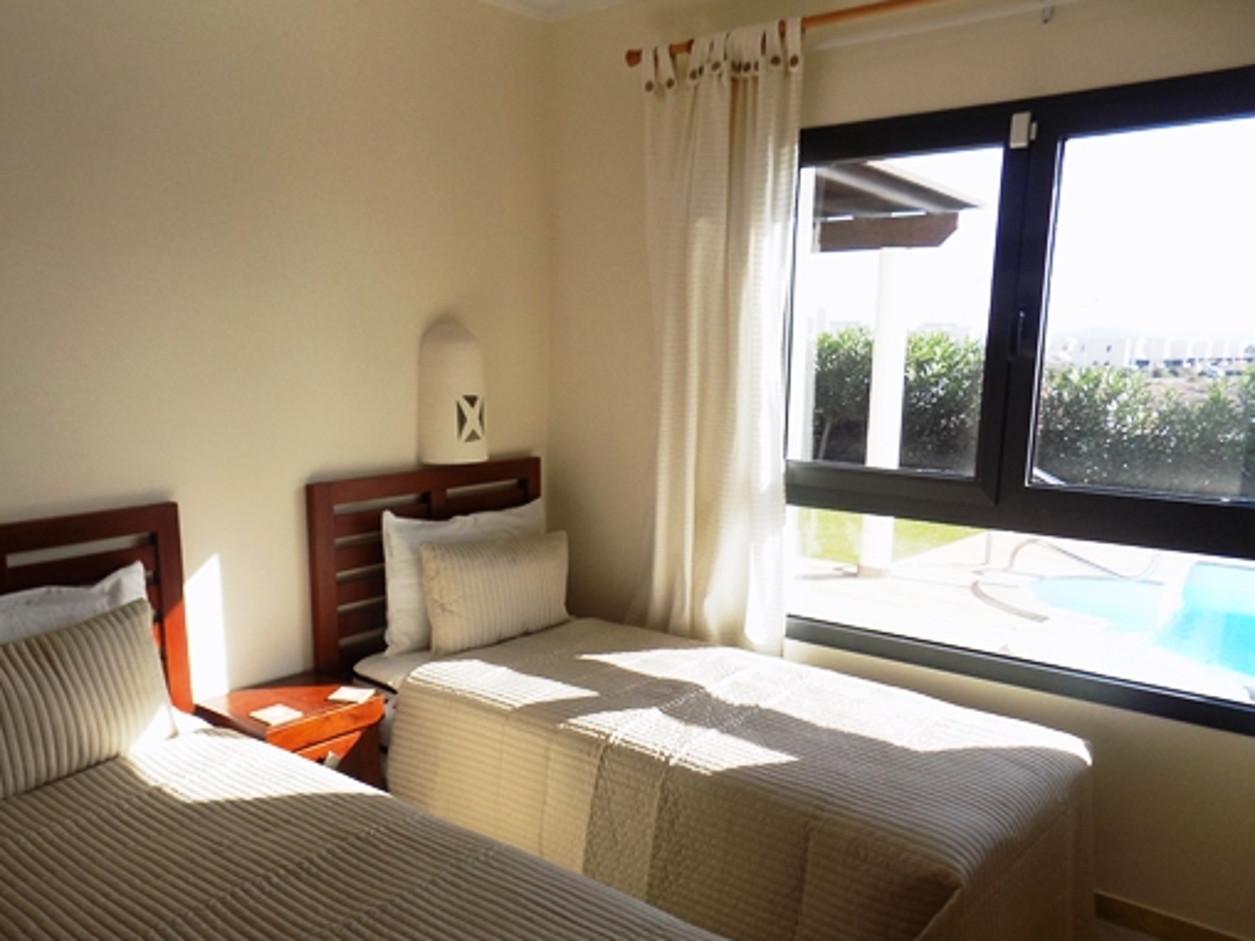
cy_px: 573
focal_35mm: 29
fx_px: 1051
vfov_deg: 47.9
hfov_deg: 61.2
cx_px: 511
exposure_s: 1/320
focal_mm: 4
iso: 80
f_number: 3.1
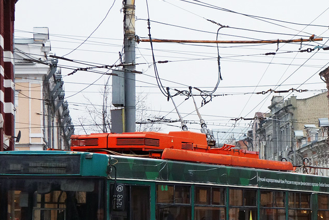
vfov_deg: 10.5
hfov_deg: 15.8
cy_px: 163
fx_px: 1188
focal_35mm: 130
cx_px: 150
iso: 500
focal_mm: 25.63
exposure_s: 1/500
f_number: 4
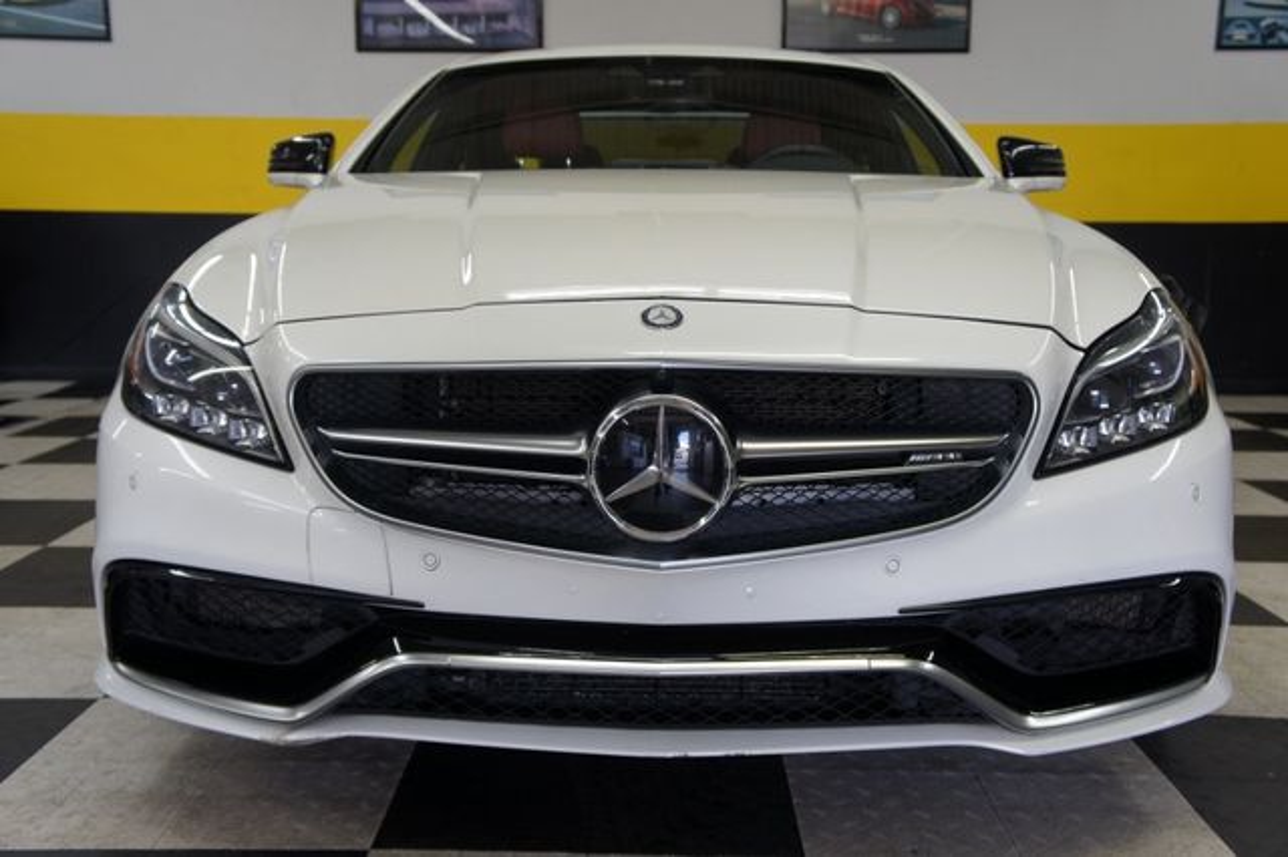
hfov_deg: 51.3
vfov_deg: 35.5
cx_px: 644
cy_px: 428
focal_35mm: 38
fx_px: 1341
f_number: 4.5
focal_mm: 25
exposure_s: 1/40
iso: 200
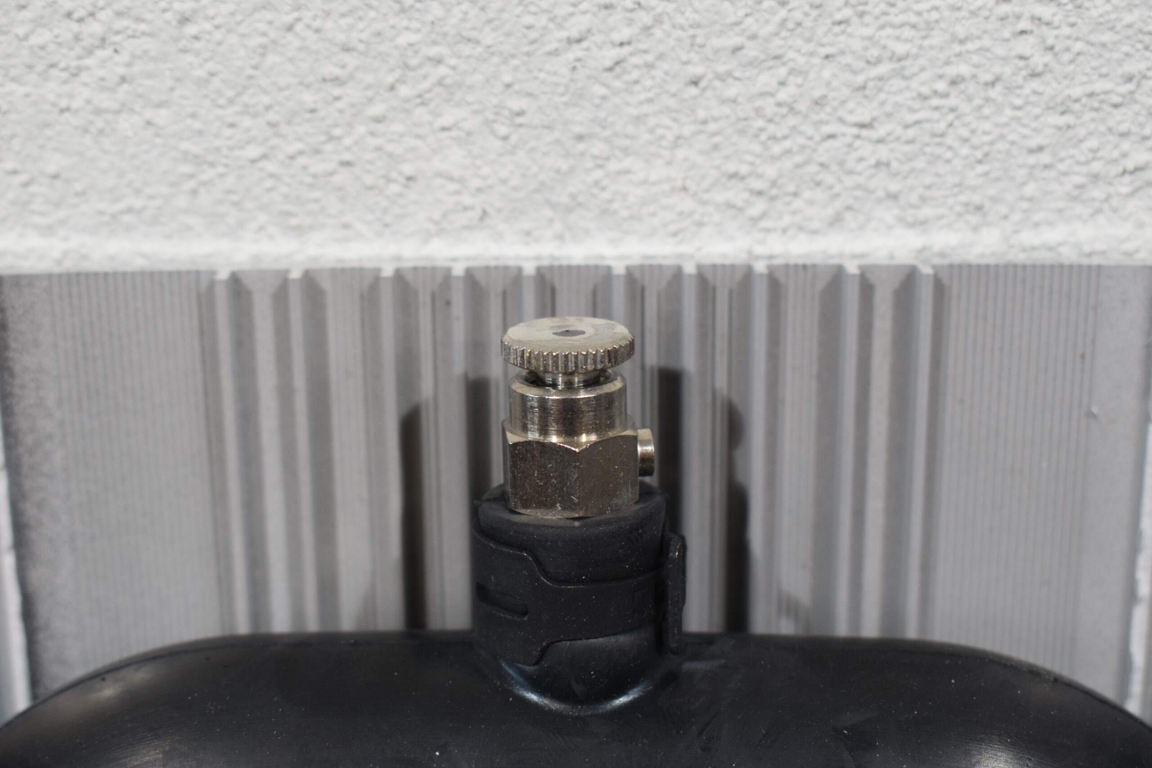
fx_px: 2160
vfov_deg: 20.2
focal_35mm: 68
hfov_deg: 29.9
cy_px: 384
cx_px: 576
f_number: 7.1
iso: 400
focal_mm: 45
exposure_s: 1/60
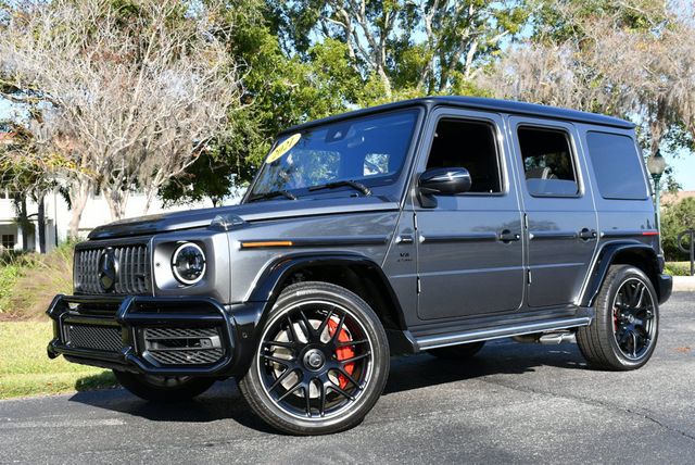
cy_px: 232
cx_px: 348
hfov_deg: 42.7
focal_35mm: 46
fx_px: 889
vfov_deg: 29.3
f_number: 8
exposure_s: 1/250
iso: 200
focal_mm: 23
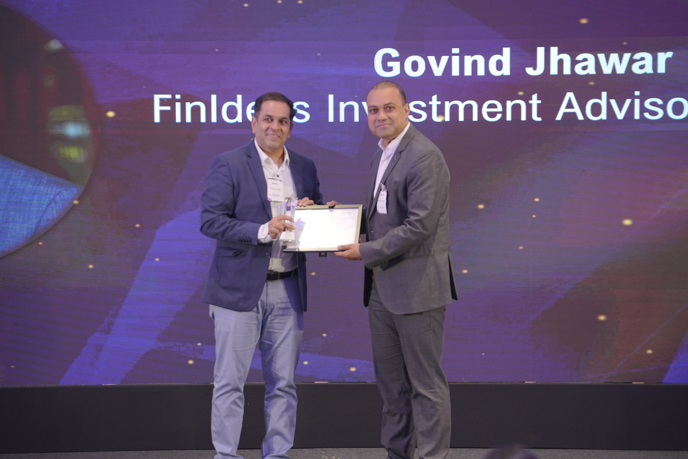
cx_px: 344
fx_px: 3153
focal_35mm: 165
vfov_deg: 8.3
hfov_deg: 12.5
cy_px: 230
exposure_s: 1/200
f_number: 3.5
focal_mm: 165
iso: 2500
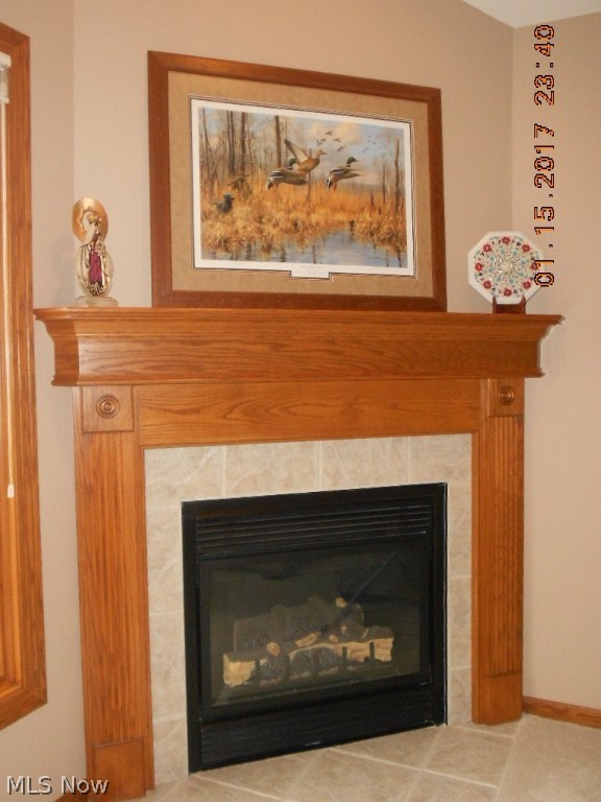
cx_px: 300
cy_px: 401
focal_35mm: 32
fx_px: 741
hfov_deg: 44.2
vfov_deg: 56.8
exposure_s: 1/30
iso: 320
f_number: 3.6
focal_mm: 5.8
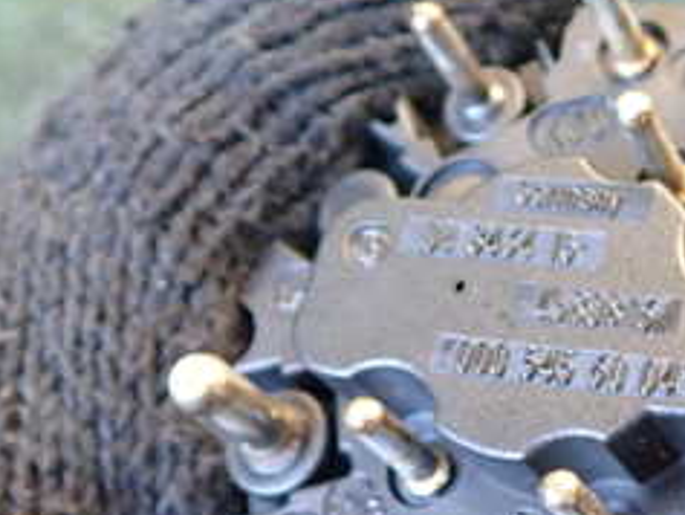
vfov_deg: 19.4
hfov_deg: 24.9
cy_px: 330
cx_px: 607
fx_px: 1505
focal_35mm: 76
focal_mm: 5.4
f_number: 2.3
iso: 500
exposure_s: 1/30
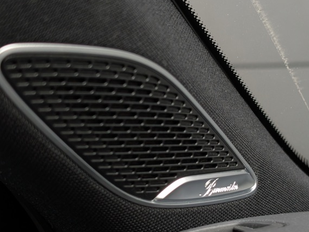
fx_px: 616
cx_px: 182
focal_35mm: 69
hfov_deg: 28.1
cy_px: 150
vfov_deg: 21.2
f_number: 1.68
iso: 580
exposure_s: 1/73.2
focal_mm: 6.9
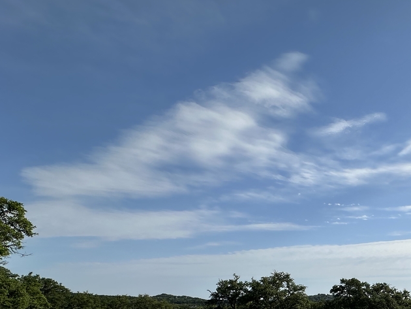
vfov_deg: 40.1
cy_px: 291
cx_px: 361
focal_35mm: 32
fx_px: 380
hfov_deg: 51.0
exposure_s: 1/3509
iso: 50
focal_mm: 2.22
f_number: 2.2
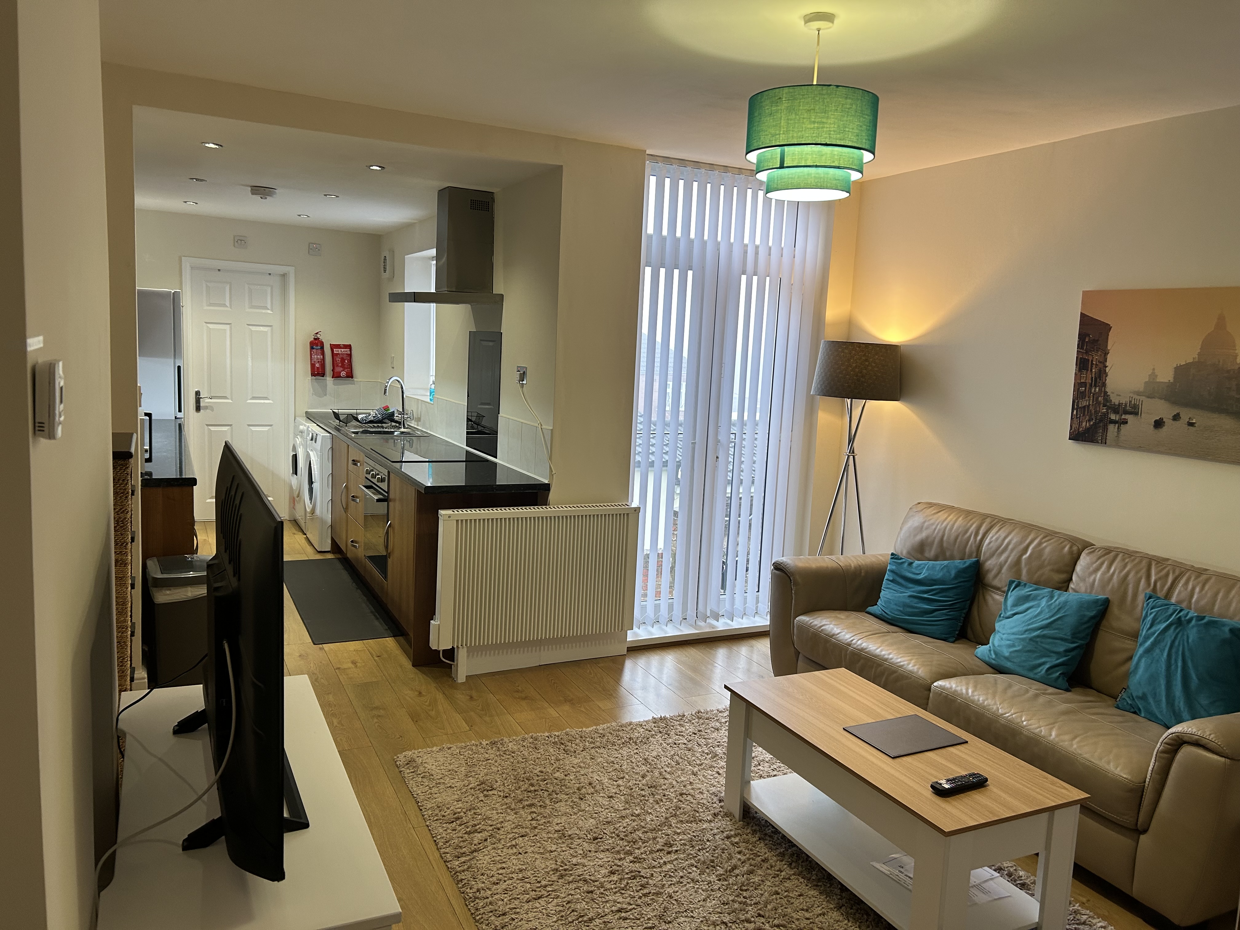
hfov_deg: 67.3
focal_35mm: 26
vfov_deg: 53.1
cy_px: 465
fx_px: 931
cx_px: 620
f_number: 1.5
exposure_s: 1/100
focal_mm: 5.7
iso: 100
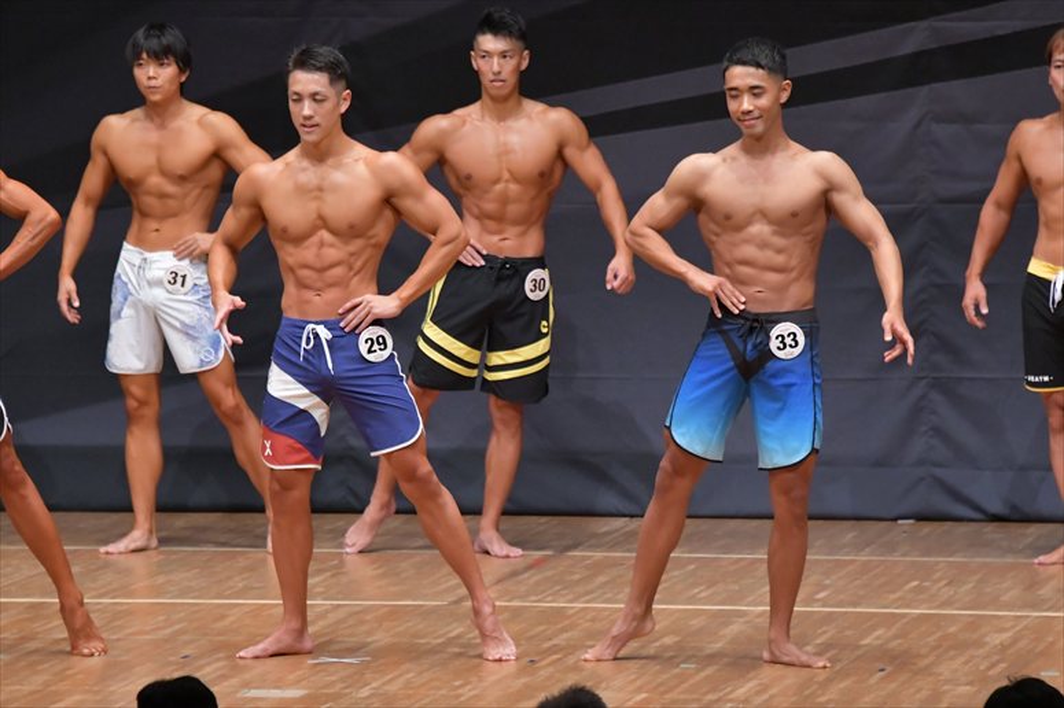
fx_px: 8419
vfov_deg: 4.8
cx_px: 532
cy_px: 354
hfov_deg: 7.2
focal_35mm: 285
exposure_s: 1/400
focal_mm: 190
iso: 6400
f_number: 5.6
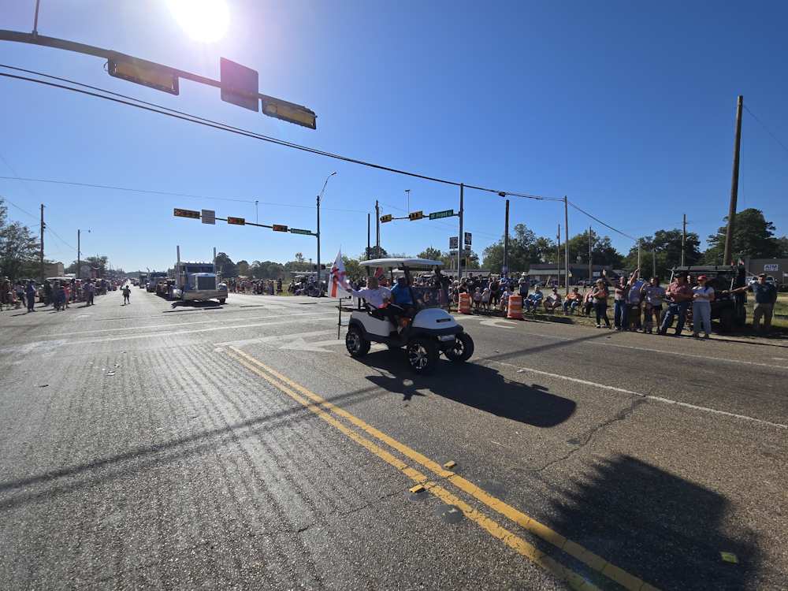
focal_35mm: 13
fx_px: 296
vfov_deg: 89.9
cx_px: 394
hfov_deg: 106.2
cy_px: 296
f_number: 2.2
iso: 50
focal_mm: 2.2
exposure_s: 1/4021
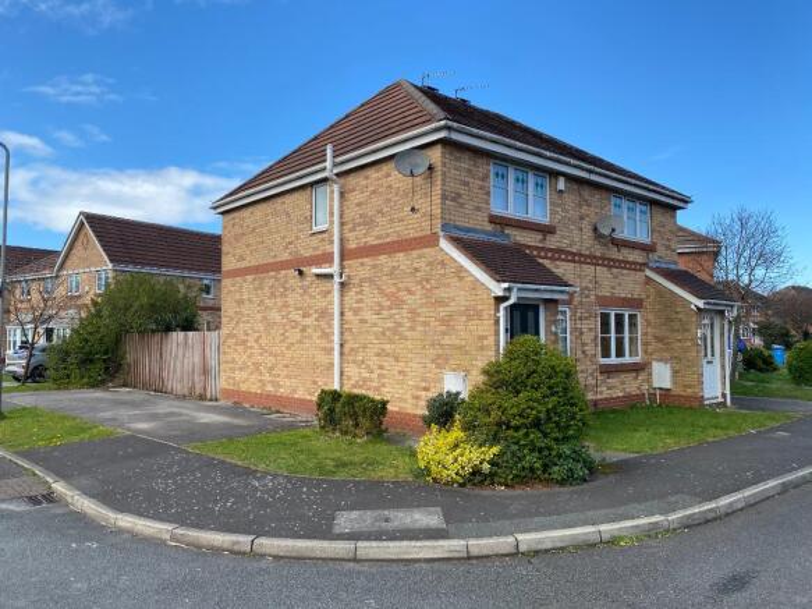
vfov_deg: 53.0
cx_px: 406
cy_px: 304
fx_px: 610
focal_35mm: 26
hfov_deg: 67.3
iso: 32
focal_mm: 4.25
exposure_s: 1/1484
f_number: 1.8
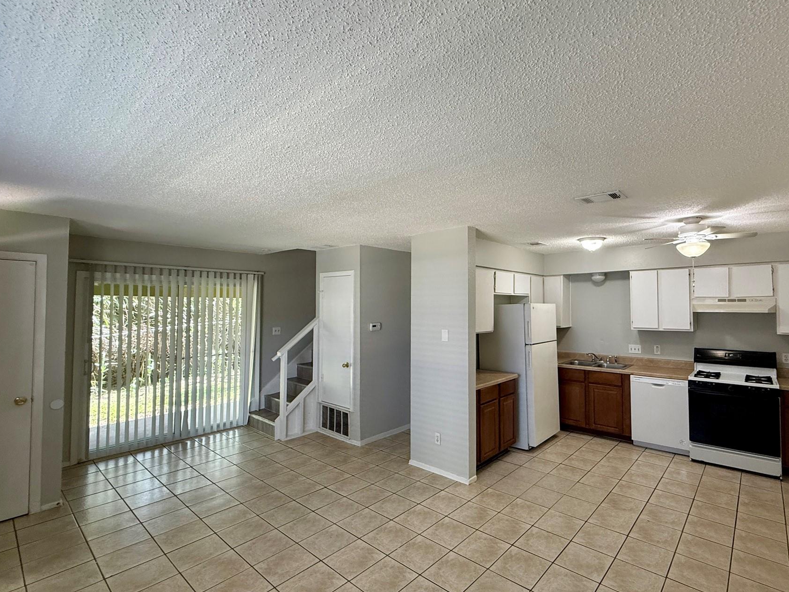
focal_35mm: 17
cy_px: 292
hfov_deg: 90.1
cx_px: 464
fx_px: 387
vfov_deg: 74.7
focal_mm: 2.22
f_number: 2.2
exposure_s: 1/120
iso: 250
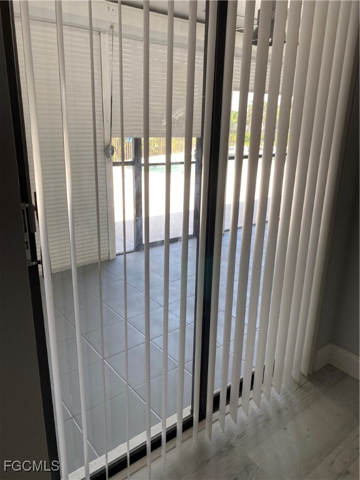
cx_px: 180
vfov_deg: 67.3
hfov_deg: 53.1
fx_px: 361
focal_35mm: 26
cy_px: 240
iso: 40
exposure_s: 1/121
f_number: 1.8
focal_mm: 4.25
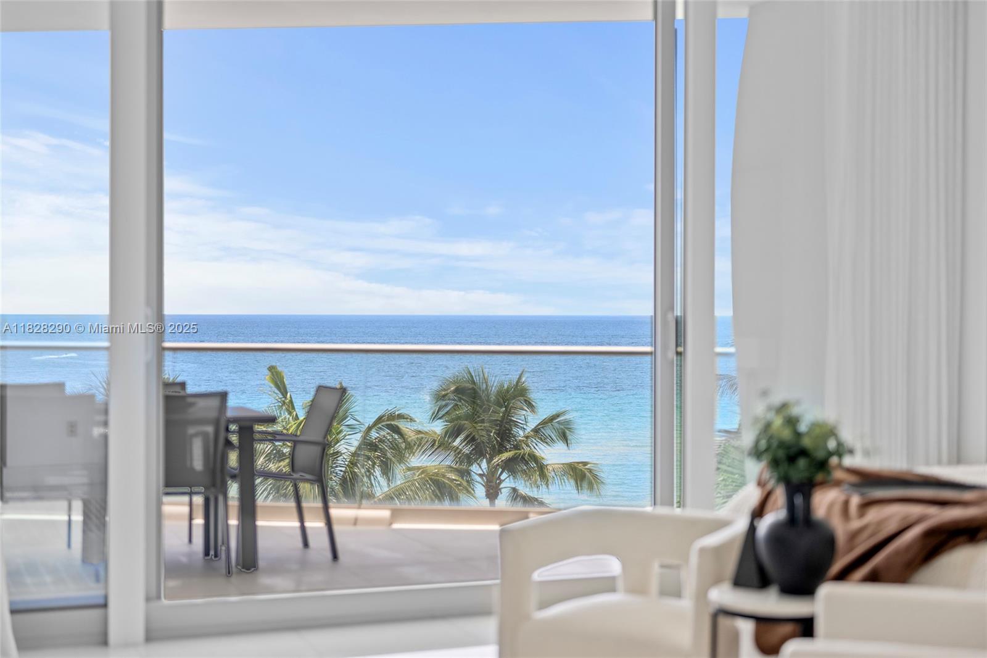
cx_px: 494
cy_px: 329
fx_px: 1370
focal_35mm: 50
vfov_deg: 27.0
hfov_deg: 39.6
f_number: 2
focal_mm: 50
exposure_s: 1/1000
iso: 64
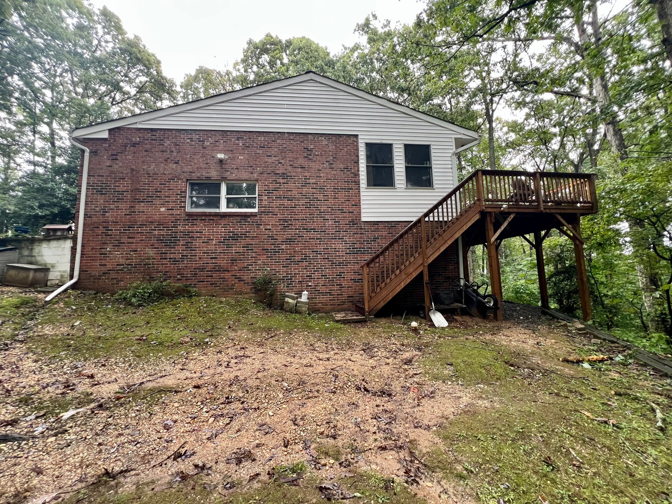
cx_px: 336
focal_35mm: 13
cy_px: 252
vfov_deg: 89.9
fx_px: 252
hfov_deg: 106.2
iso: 160
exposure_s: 1/99
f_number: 1.8
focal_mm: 1.57
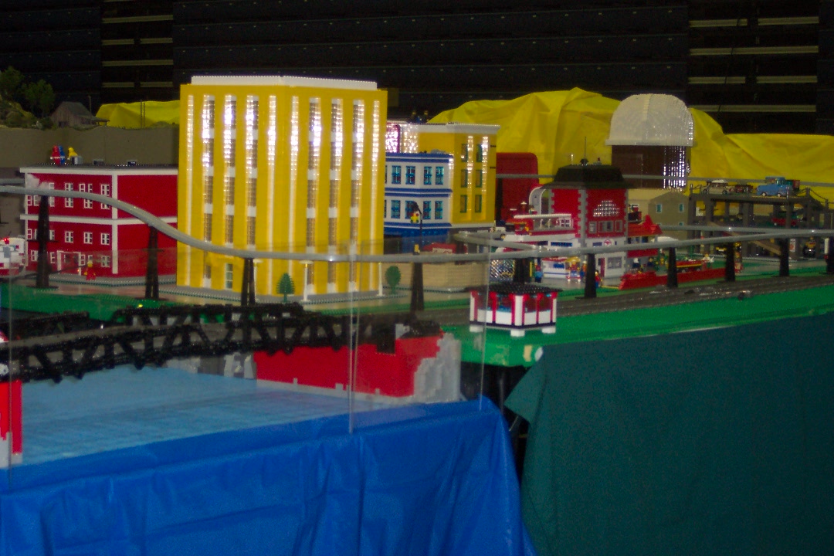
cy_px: 278
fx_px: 1761
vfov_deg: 17.9
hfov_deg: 26.7
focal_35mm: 76
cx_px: 417
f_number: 4
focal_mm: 16
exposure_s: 1/60
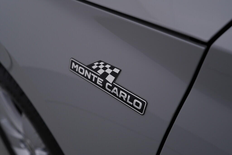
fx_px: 232
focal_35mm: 36
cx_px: 116
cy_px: 78
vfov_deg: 36.9
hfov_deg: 53.1
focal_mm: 24
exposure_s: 1/100
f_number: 4.5
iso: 125
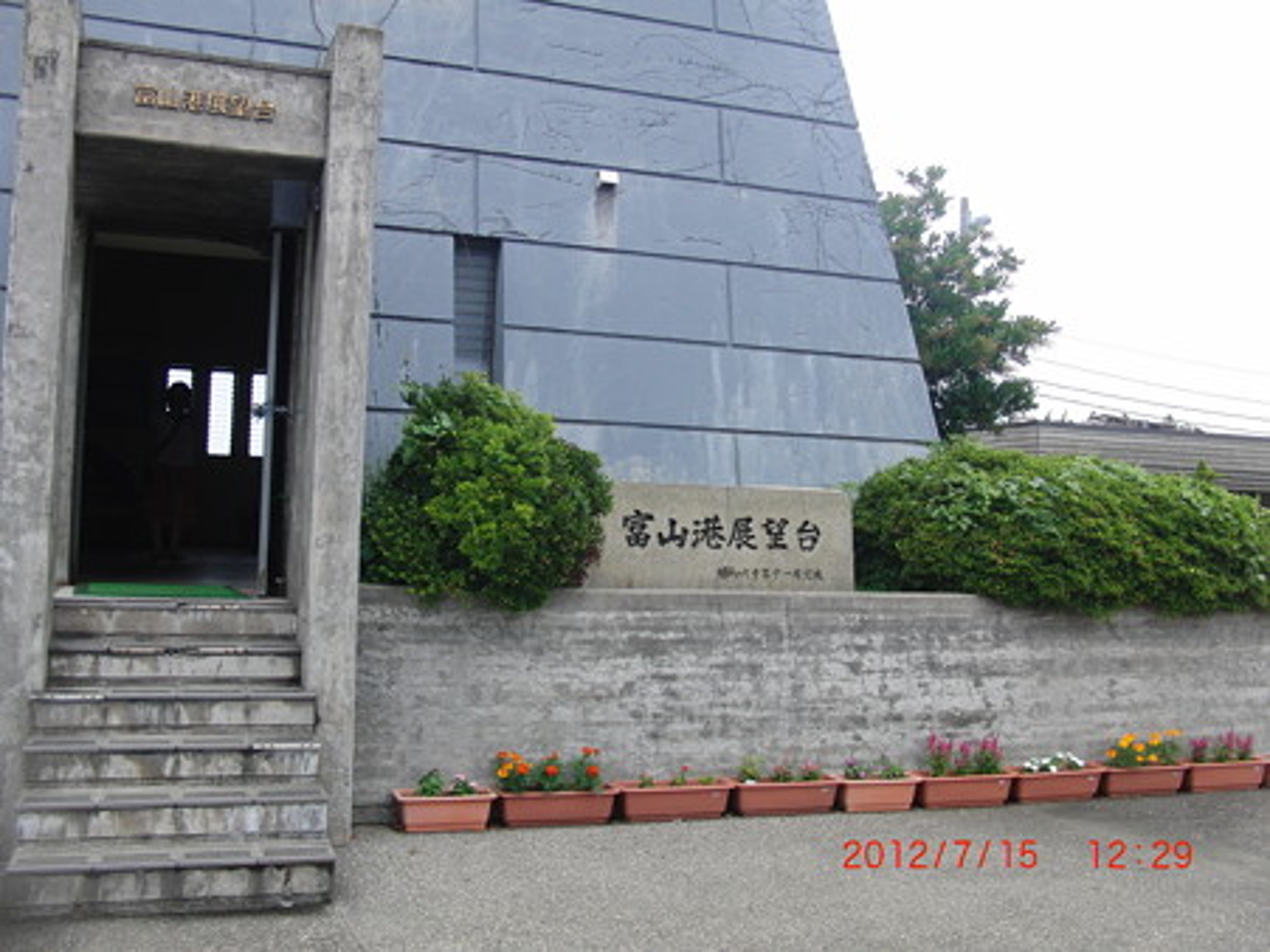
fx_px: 1357
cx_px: 635
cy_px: 476
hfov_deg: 50.2
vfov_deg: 38.6
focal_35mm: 37
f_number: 3.6
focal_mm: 6.42
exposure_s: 1/500
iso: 100
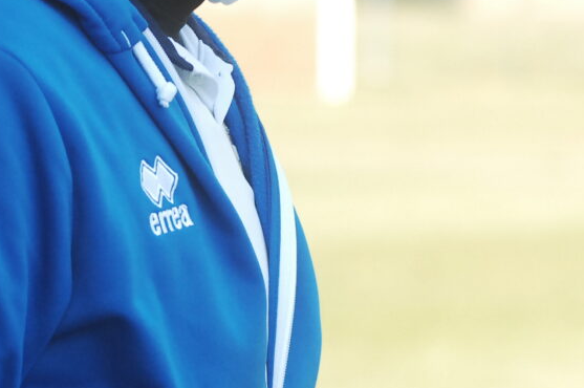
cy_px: 10
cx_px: 116
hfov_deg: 5.8
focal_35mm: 358
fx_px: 5805
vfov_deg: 3.8
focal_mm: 95
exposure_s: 1/800
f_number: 5.6
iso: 640
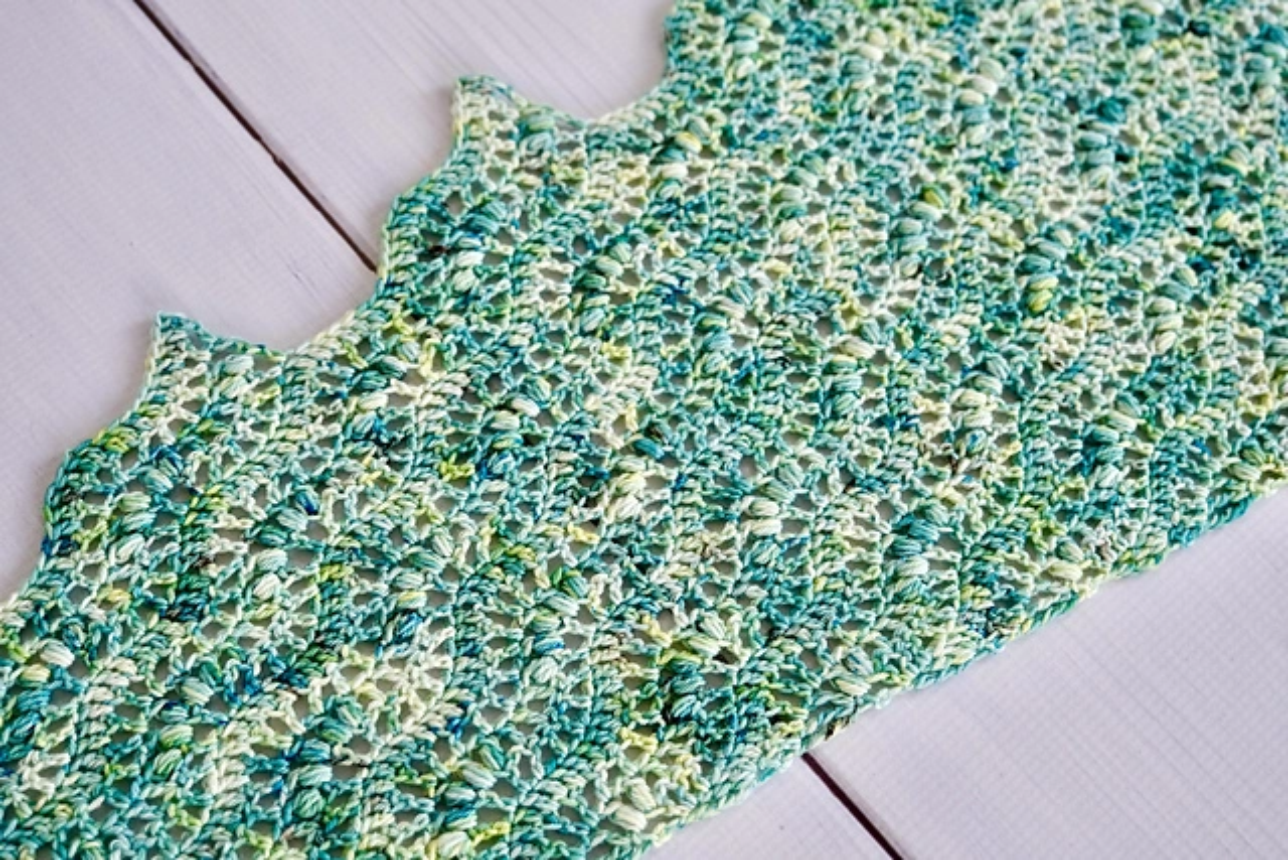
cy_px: 430
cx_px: 644
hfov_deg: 44.5
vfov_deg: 30.5
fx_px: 1574
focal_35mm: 44
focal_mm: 29.2
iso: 640
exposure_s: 1/100
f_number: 4
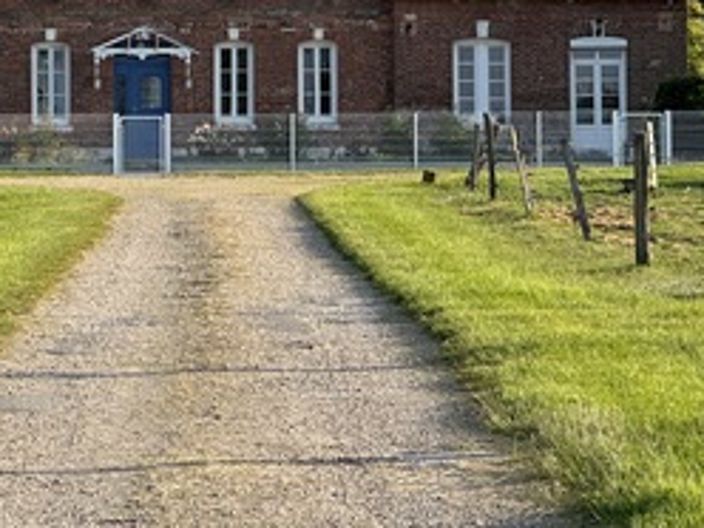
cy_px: -51
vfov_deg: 7.9
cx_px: 136
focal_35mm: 186
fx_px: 3783
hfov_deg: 10.6
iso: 32
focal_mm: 9
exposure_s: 1/511
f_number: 2.8
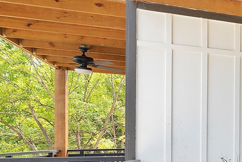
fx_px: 316
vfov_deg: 26.1
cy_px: 186
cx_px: 353
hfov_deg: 28.8
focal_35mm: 47
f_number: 8
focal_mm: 16
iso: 250
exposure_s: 1/125
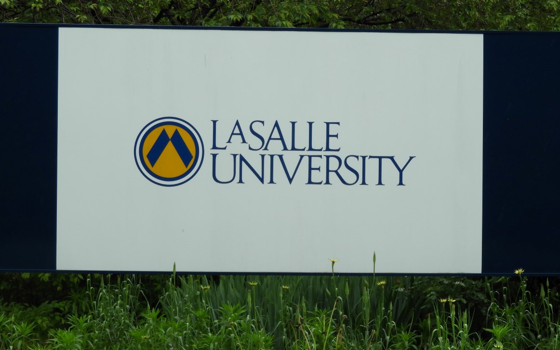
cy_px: 210
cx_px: 320
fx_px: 2305
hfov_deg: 13.8
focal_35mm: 151
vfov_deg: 8.7
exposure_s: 1/200
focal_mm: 20.6
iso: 100
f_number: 5
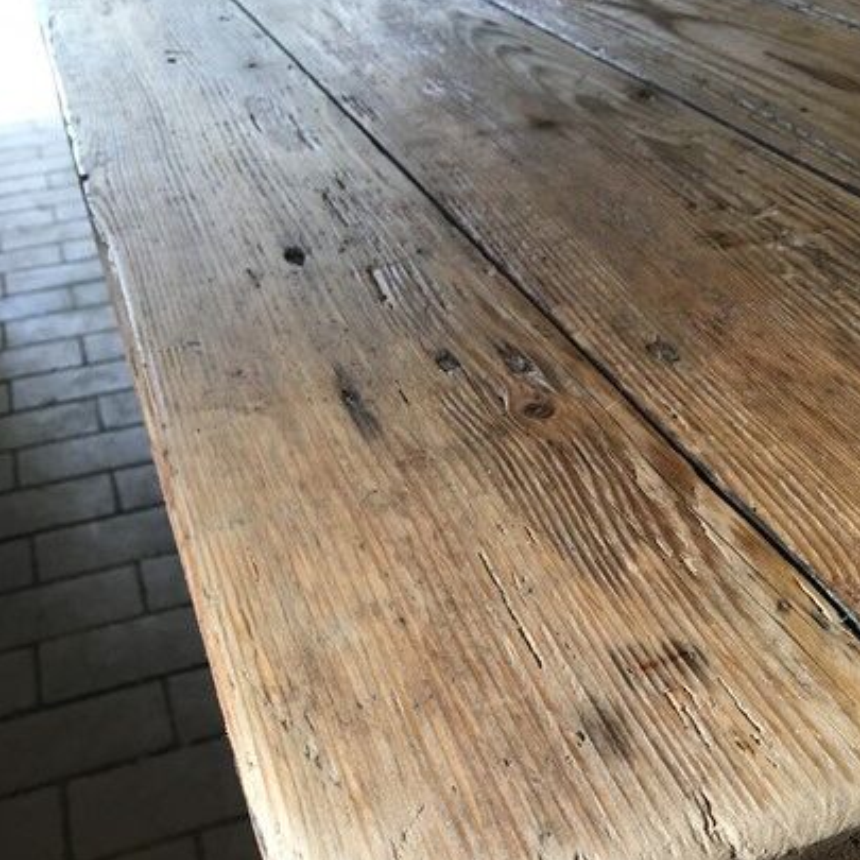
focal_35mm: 38
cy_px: 590
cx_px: 442
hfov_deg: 43.9
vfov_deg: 43.1
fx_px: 1068
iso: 160
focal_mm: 4.15
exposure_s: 1/33
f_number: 2.2
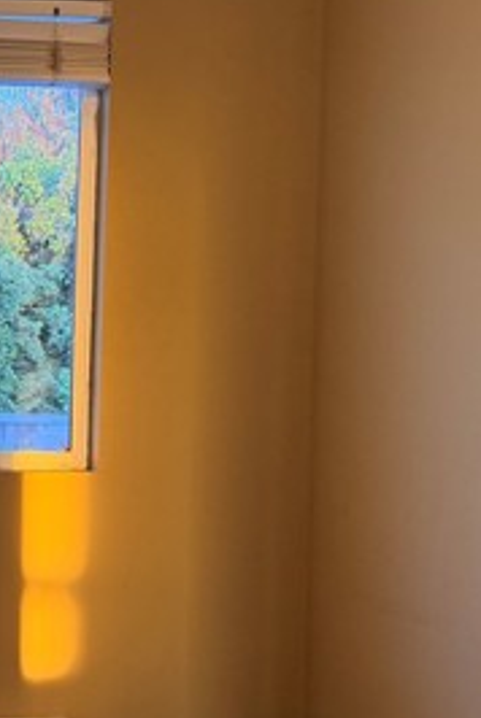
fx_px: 1199
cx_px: -162
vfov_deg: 33.2
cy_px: 437
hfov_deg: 20.5
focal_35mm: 60
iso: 200
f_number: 1.78
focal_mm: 6.76
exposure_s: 1/60
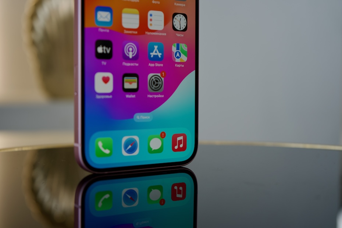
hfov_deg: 36.2
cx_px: 171
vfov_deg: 24.6
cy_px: 114
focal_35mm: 55
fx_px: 522
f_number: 5
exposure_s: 1/60
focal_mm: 55
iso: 160
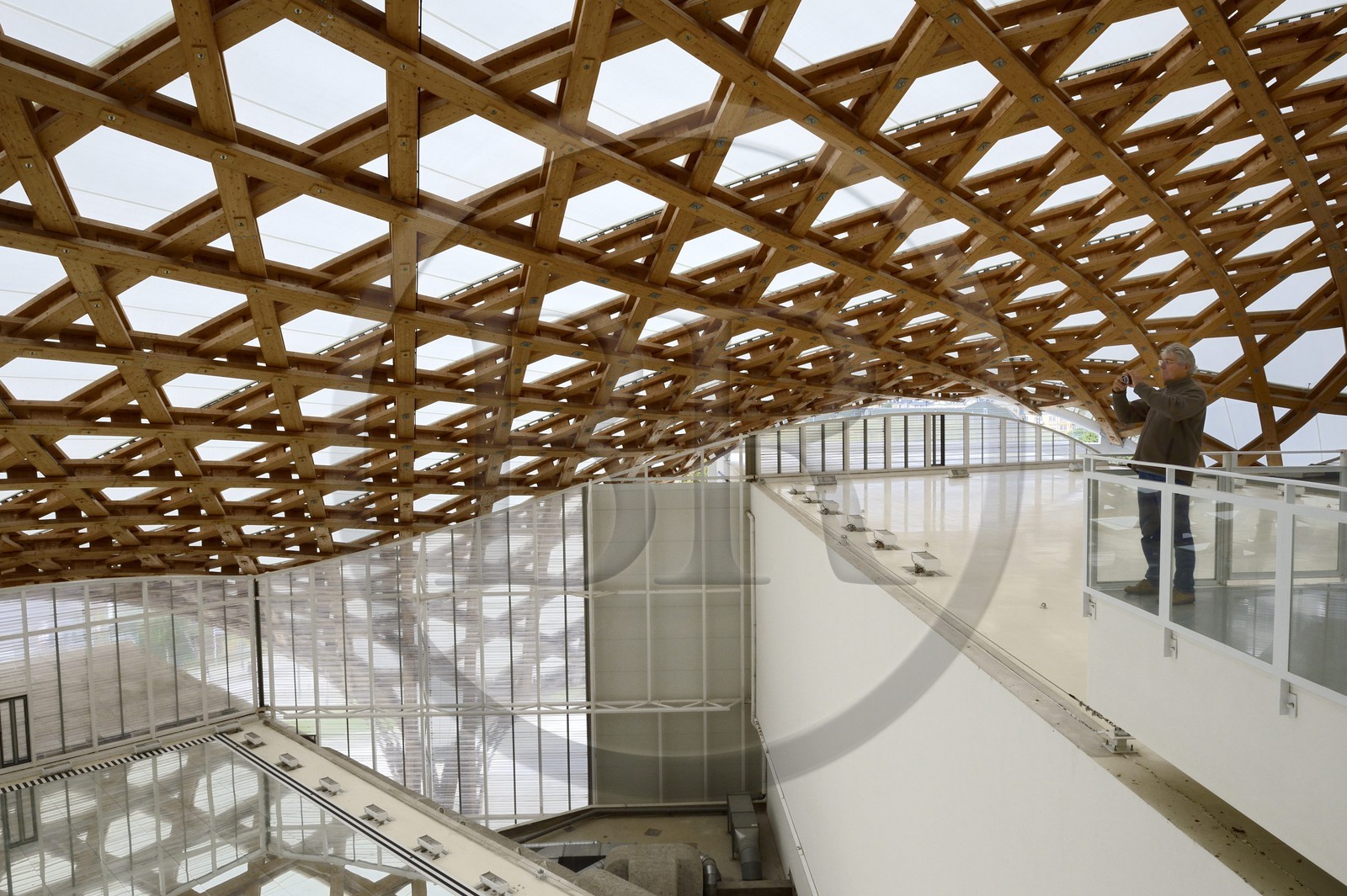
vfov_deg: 53.1
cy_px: 448
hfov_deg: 73.8
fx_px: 897
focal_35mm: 24
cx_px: 674
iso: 800
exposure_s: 1/250
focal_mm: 24
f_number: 13
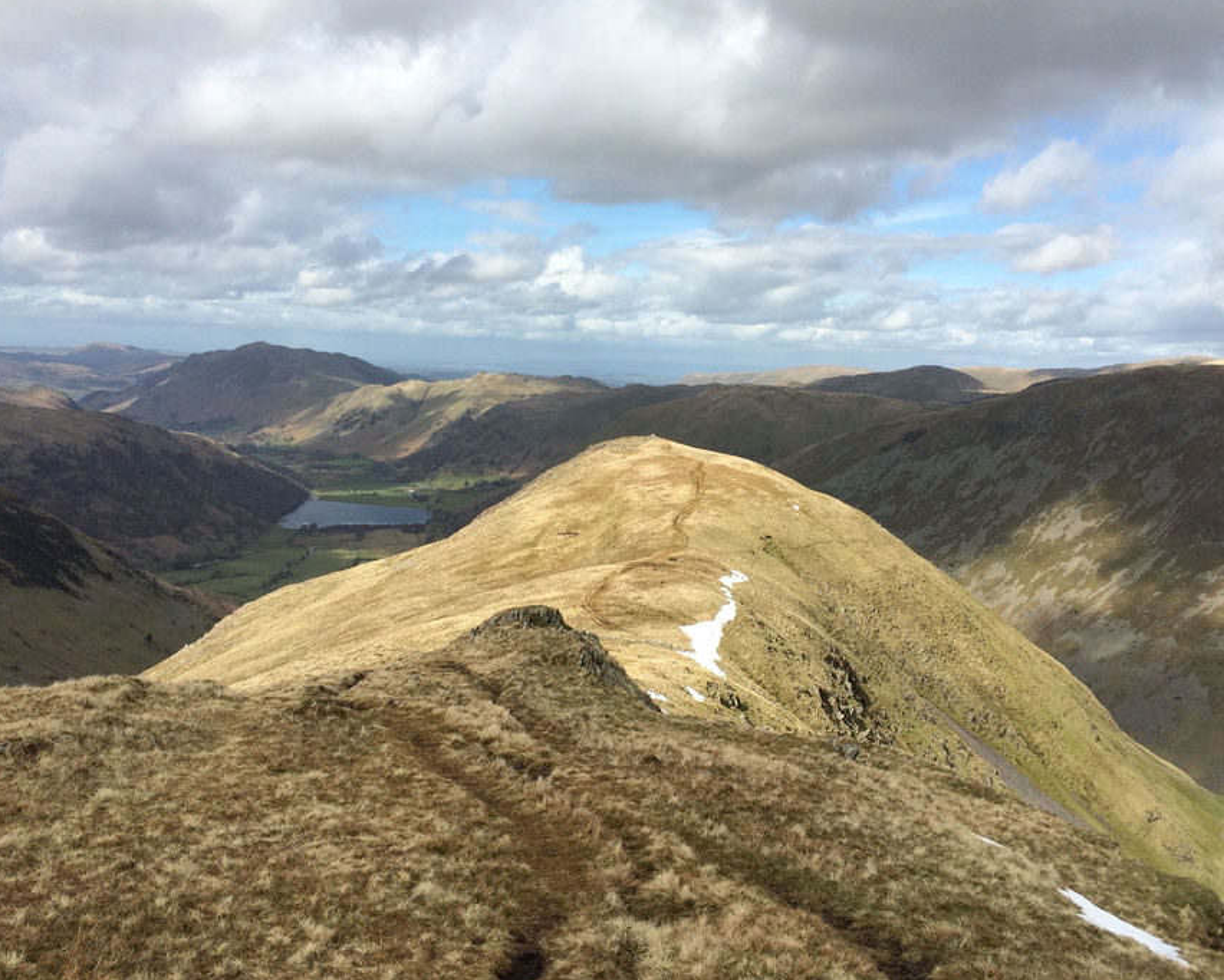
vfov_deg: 47.1
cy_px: 499
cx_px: 653
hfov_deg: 57.1
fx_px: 1123
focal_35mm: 31
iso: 32
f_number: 2.2
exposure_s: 1/2564
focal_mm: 4.15
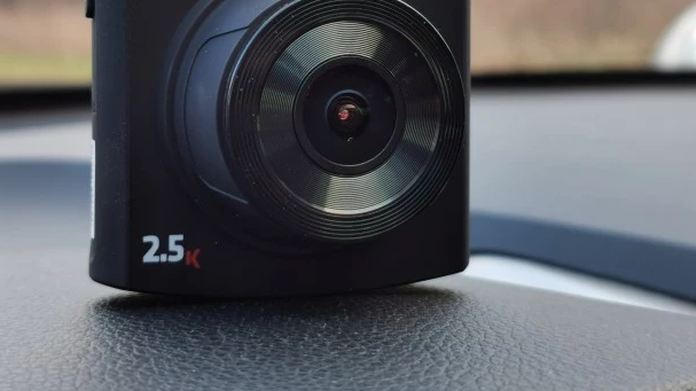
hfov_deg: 26.8
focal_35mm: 79
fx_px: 1458
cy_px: 81
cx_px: 315
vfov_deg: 15.2
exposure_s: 1/134
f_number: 1.6
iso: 50
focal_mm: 5.56
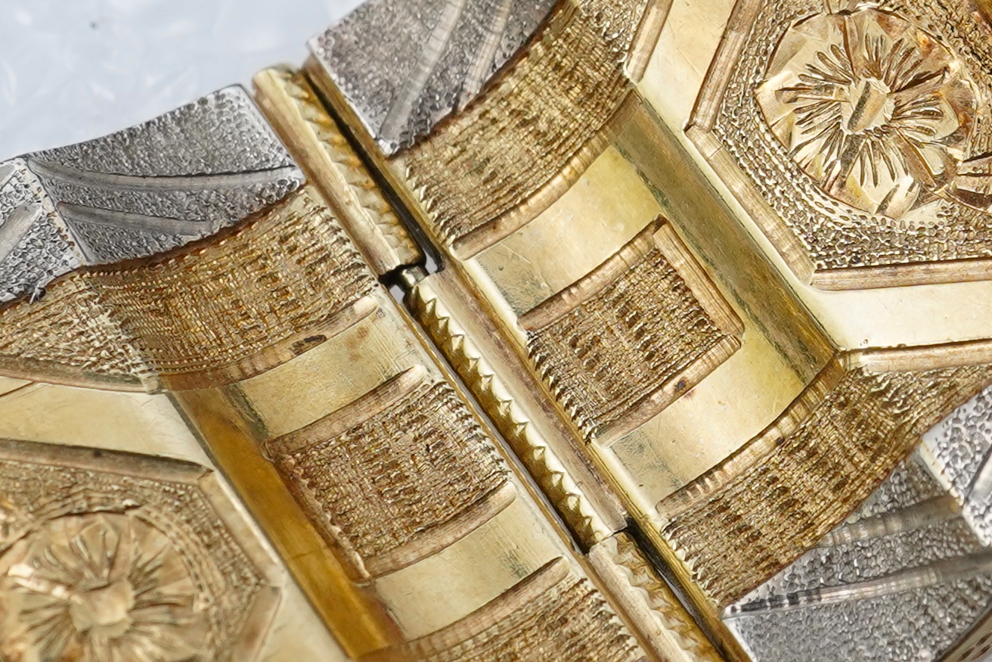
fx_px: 3720
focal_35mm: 135
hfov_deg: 15.0
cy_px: 161
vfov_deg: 10.1
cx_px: 958
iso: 500
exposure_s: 1/125
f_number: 20
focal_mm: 30
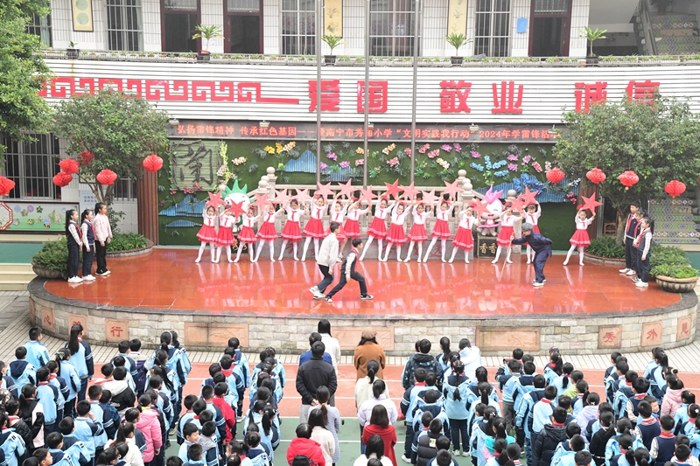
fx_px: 1361
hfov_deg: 28.8
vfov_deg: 19.4
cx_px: 350
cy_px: 233
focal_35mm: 70
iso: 3200
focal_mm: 70
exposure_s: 1/80
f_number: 11
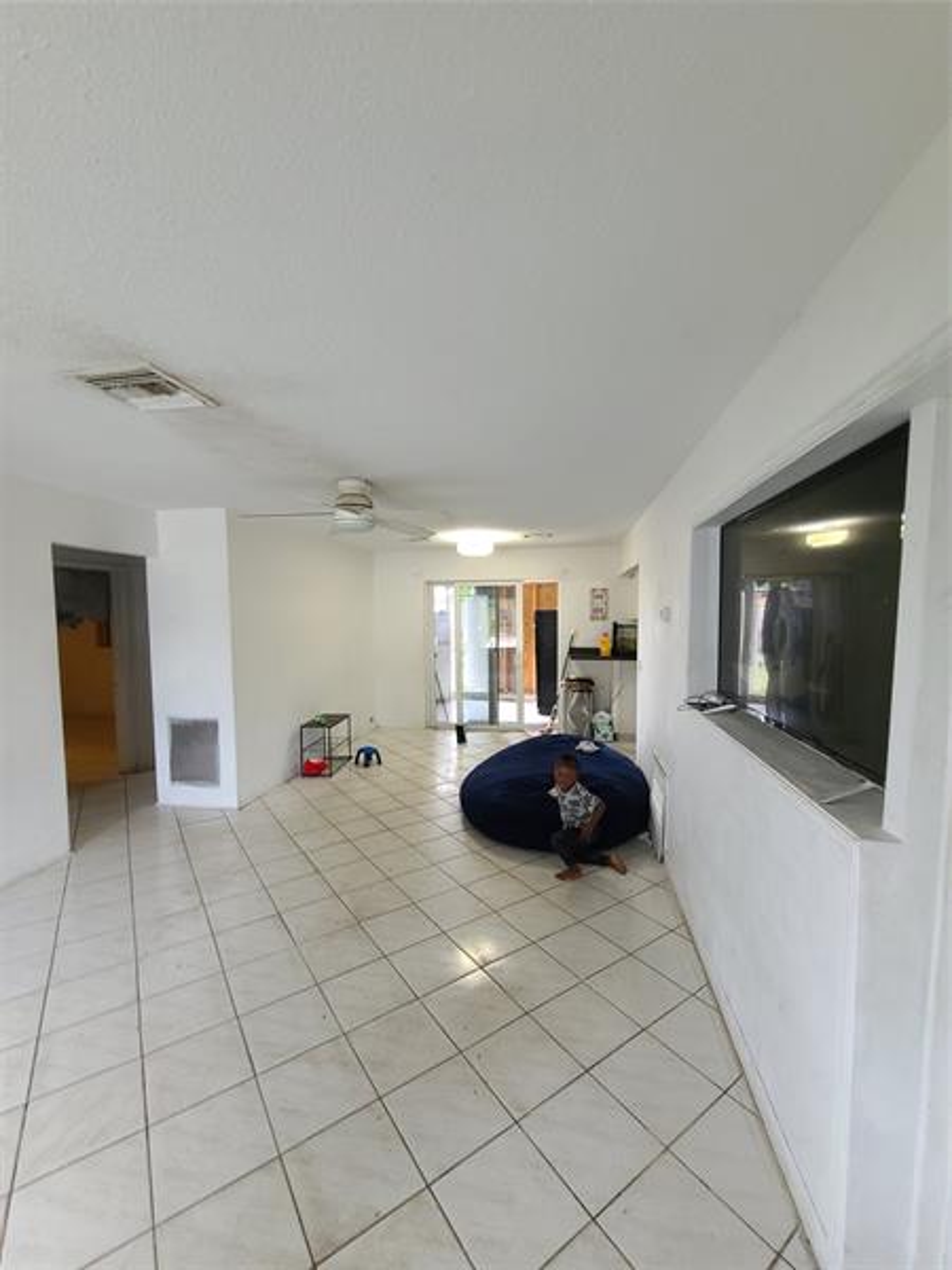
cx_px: 476
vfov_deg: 106.2
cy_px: 635
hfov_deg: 89.9
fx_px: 477
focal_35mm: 13
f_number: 2.2
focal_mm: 2.2
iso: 320
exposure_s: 1/50
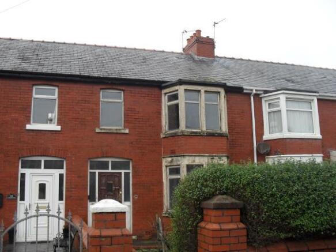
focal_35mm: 35
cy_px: 126
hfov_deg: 52.6
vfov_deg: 40.7
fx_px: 340
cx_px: 168
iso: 100
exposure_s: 1/180
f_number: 3.2
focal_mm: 6.3
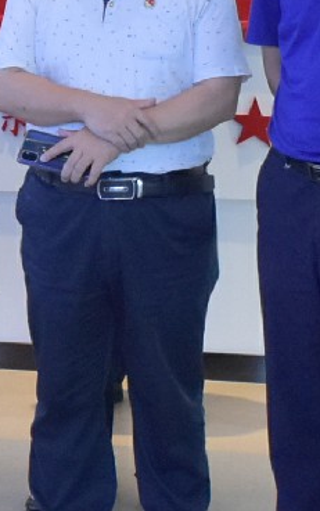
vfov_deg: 11.7
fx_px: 2495
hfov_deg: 7.2
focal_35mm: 179
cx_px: -143
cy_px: 124
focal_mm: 18
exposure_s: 1/125
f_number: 5.6
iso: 1250
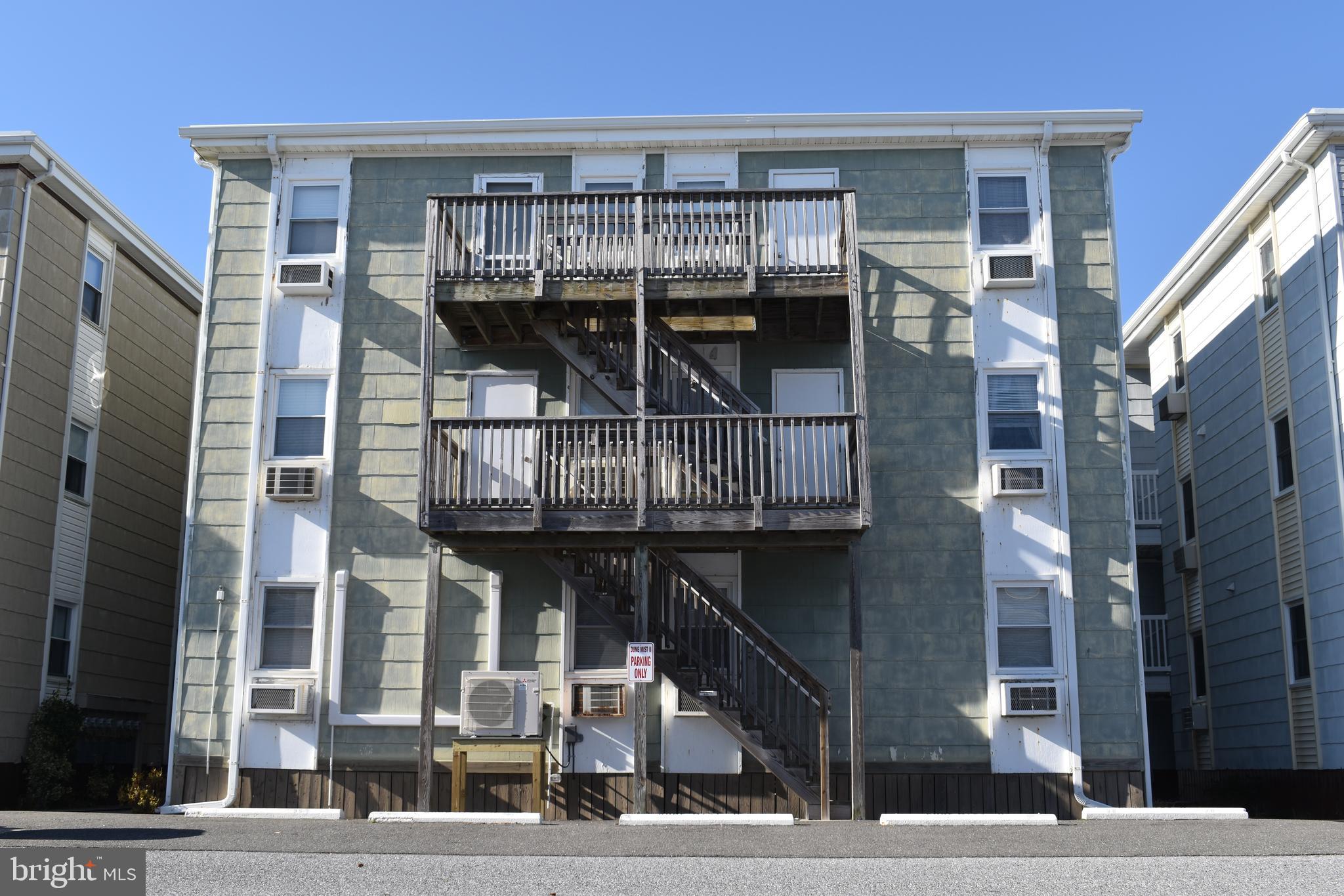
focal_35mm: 38
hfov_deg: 51.3
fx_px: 1400
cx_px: 672
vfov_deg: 35.5
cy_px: 448
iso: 100
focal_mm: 25
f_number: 9
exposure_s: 1/200
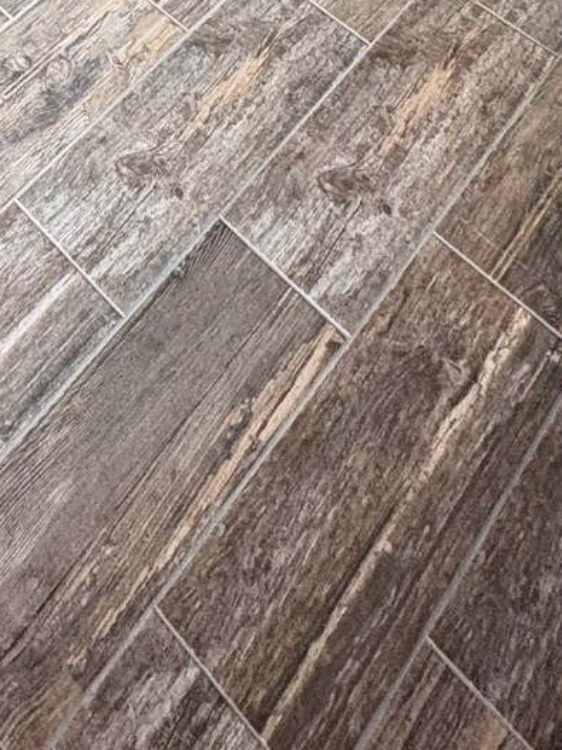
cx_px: -260
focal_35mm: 51
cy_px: -441
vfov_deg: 25.4
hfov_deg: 23.4
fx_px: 1104
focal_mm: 2.22
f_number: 2.2
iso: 250
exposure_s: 1/60
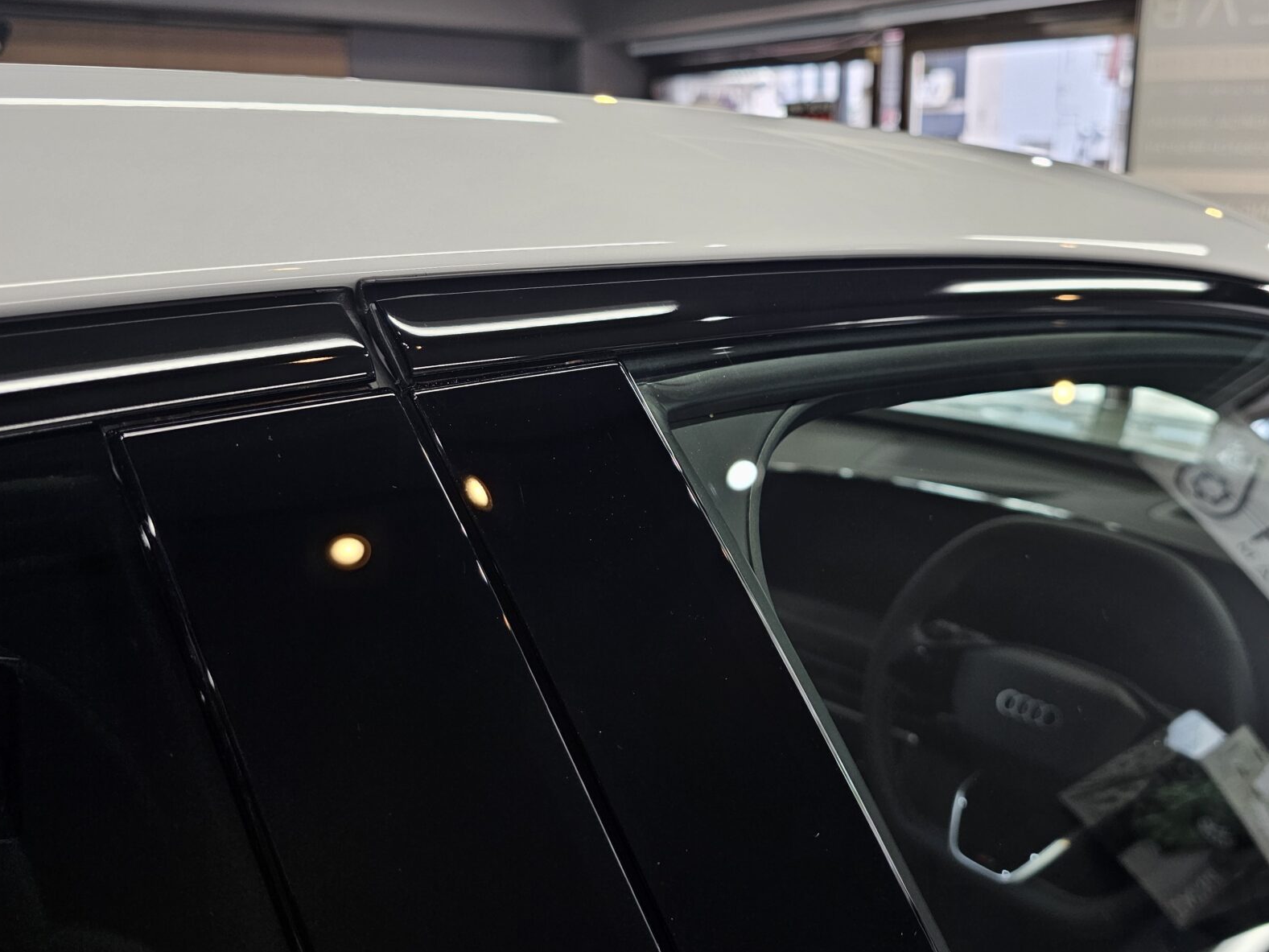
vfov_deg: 49.7
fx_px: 1027
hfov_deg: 63.4
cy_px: 430
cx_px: 685
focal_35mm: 28
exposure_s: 1/190
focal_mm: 6.3
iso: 100
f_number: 1.7
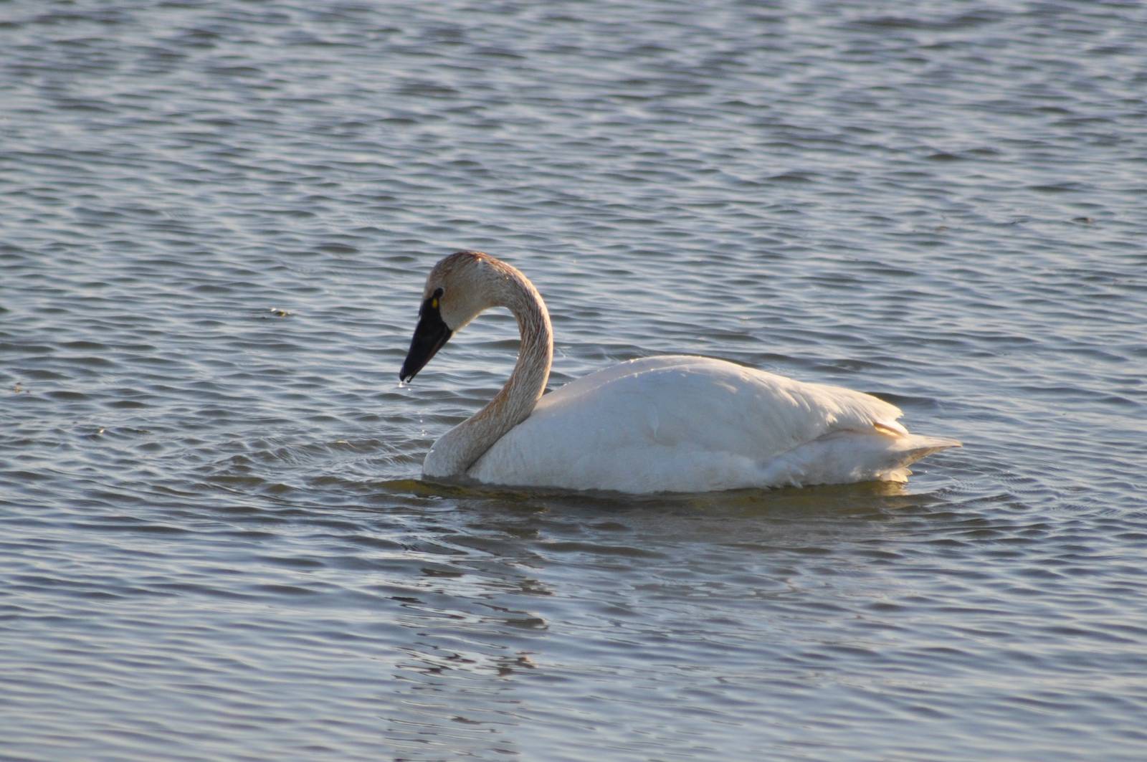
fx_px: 14321
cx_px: 574
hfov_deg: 4.6
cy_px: 381
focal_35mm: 450
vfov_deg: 3.0
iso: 400
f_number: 5.6
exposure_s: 1/2000
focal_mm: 300
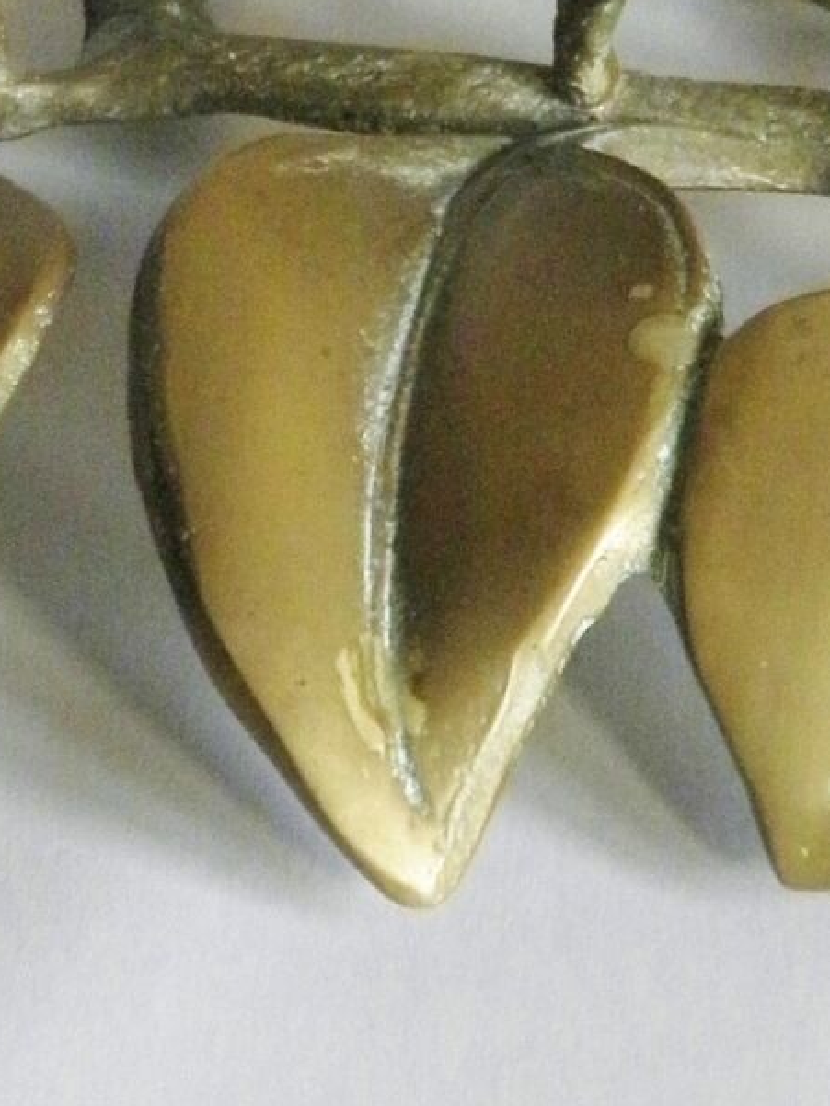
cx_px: 563
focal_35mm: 230
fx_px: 7350
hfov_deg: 6.5
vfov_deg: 8.2
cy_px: -1069
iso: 200
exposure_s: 1/30
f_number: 4.1
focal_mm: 9.7
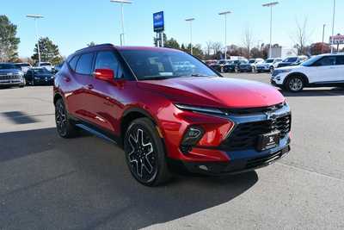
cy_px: 115
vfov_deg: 43.6
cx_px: 172
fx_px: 287
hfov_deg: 61.9
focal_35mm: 30
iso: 160
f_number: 8
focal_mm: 20
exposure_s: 1/250
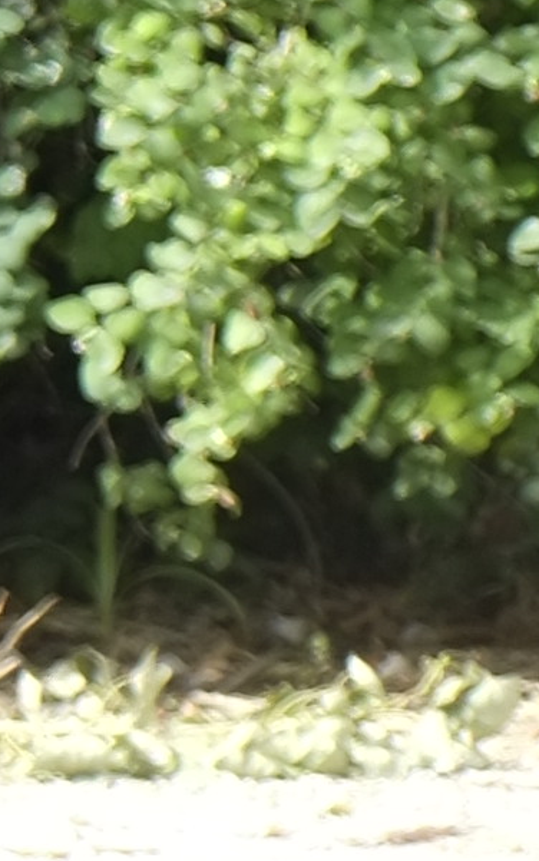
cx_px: -2362
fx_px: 9160
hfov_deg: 3.1
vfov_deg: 5.4
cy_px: 294
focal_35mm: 390
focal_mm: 31.5
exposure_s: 1/125
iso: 200
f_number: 4.5
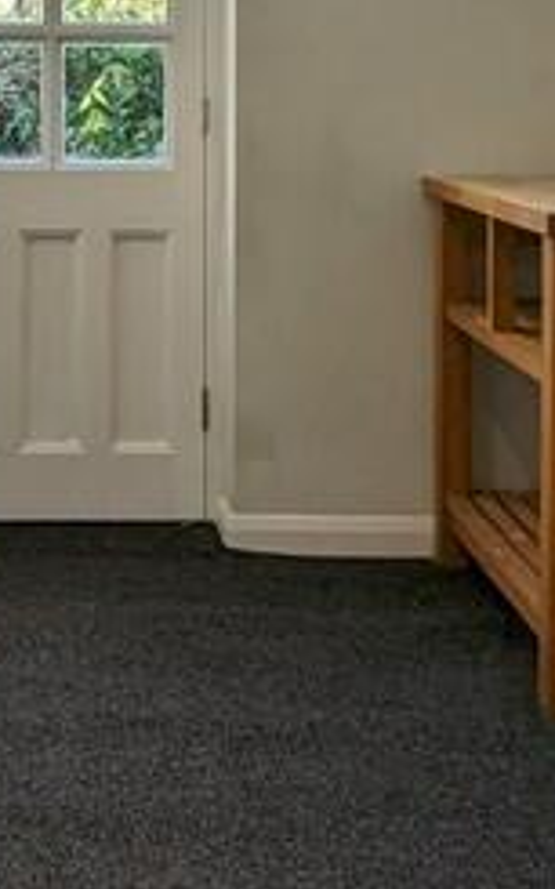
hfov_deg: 17.9
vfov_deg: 27.9
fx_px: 1719
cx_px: 7
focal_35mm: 71
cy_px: 83
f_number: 2.2
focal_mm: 2.35
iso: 79
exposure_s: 1/227
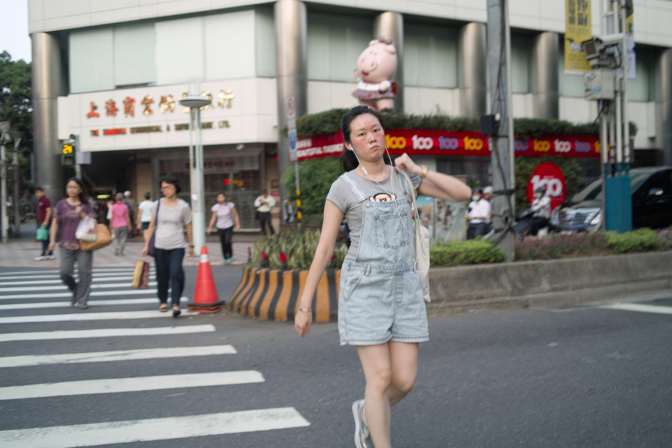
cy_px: 224
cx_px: 336
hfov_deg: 47.4
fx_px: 765
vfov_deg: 32.6
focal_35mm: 41
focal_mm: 24.2
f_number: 2.8
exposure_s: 1/100
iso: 100
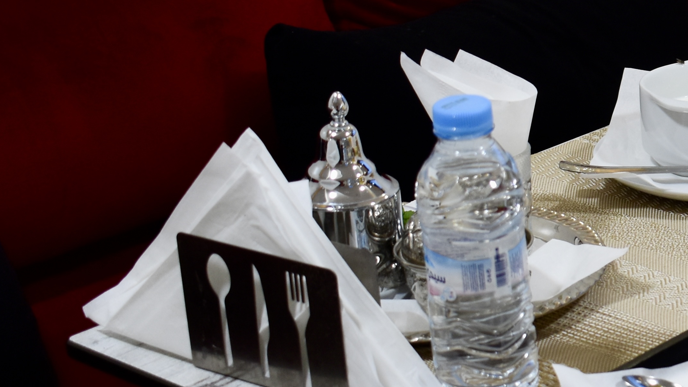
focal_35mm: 115
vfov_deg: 10.5
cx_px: 936
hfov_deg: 17.3
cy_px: 139
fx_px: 2098
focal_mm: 26
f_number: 4.5
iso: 400
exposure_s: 1/80
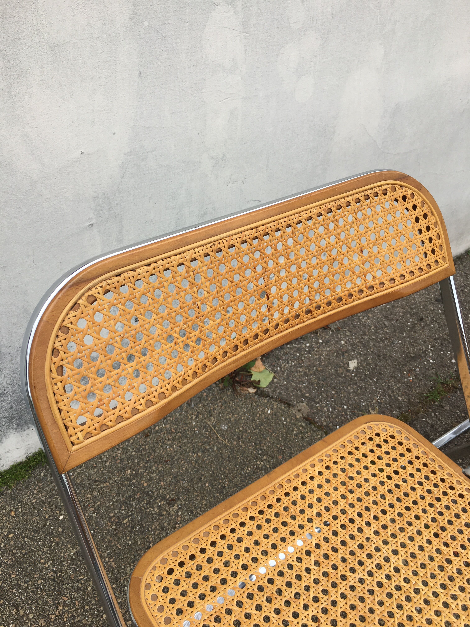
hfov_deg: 48.2
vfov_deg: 61.7
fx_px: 525
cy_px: 314
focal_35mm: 29
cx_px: 235
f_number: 2.2
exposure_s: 1/527
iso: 25
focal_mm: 4.15
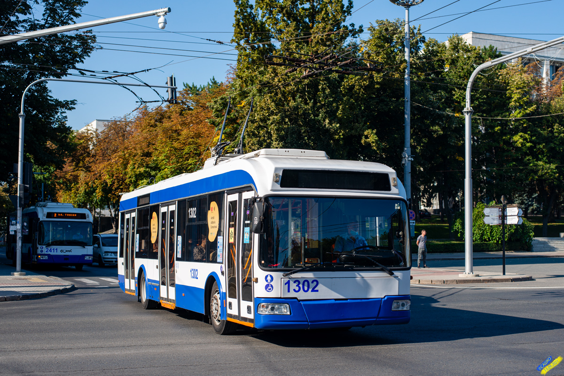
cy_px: 188
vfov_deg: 27.0
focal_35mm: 50
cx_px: 282
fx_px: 784
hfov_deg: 39.6
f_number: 4.5
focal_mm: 50
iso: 125
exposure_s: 1/640
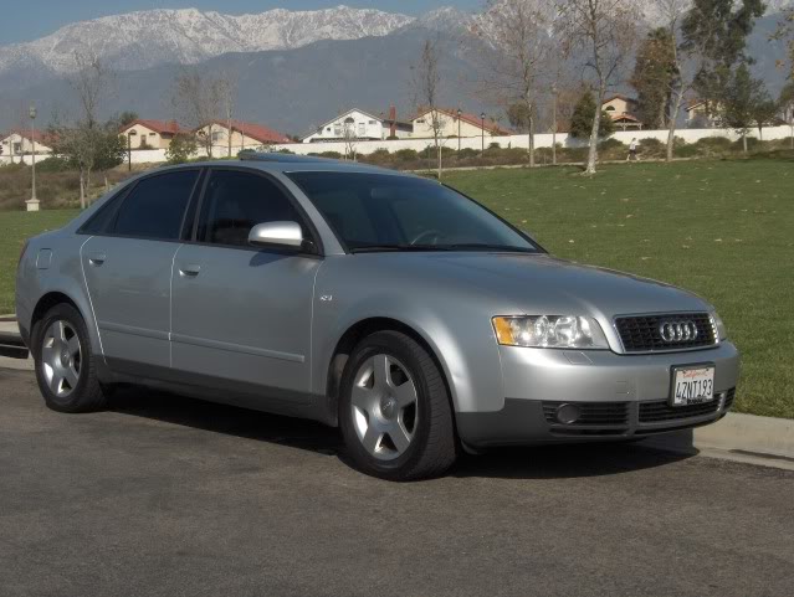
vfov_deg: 26.6
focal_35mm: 55
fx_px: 1263
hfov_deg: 34.9
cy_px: 298
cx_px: 397
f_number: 5.4
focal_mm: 11.4
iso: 100
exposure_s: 1/763
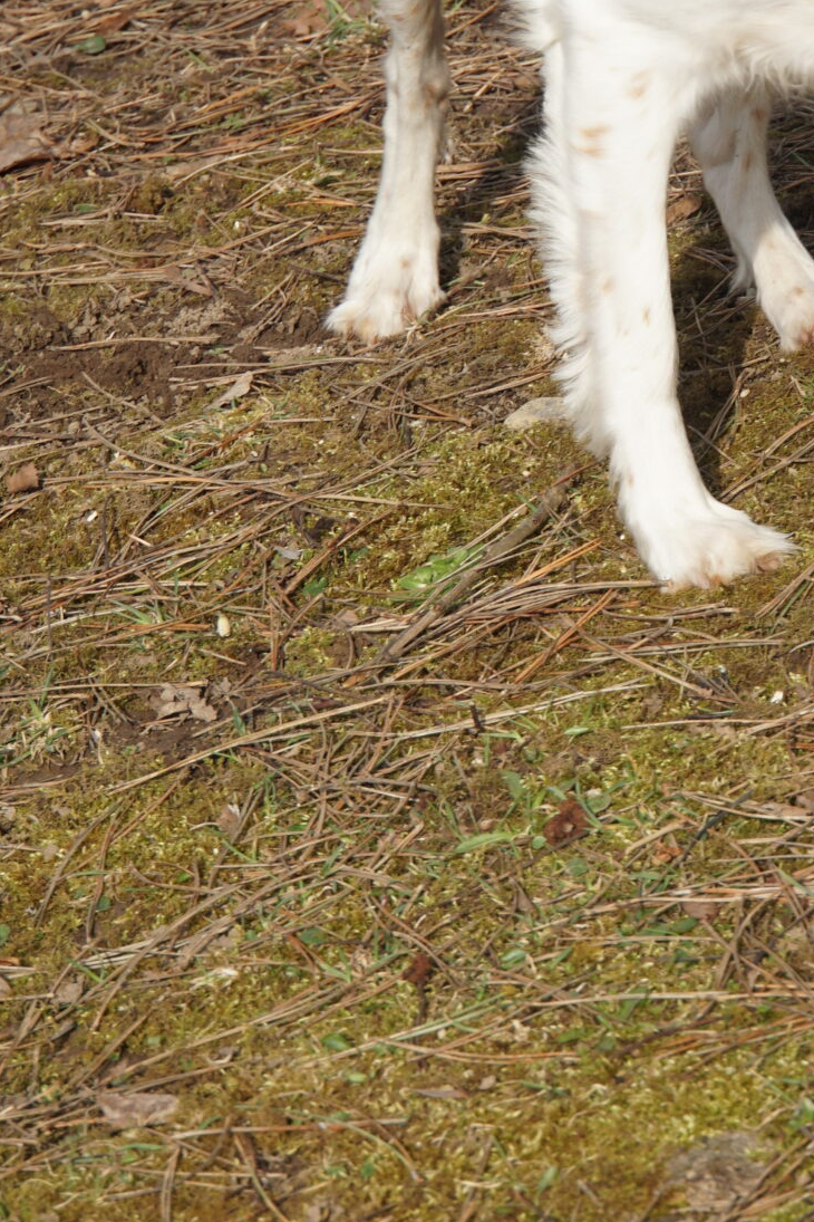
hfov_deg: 6.6
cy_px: 270
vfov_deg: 9.8
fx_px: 7086
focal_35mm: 209
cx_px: 789
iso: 100
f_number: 7.1
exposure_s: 1/250
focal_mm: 59.6
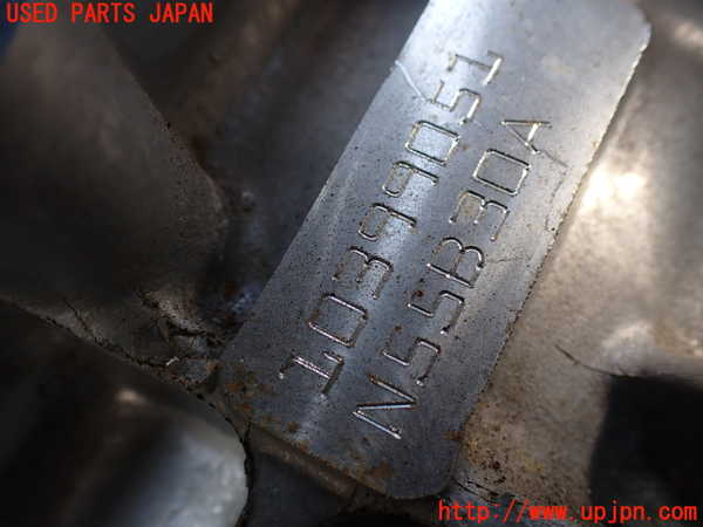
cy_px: 264
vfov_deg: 46.8
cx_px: 352
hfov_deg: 60.0
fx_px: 609
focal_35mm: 30
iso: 100
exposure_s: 1/125
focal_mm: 5.4
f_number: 2.3
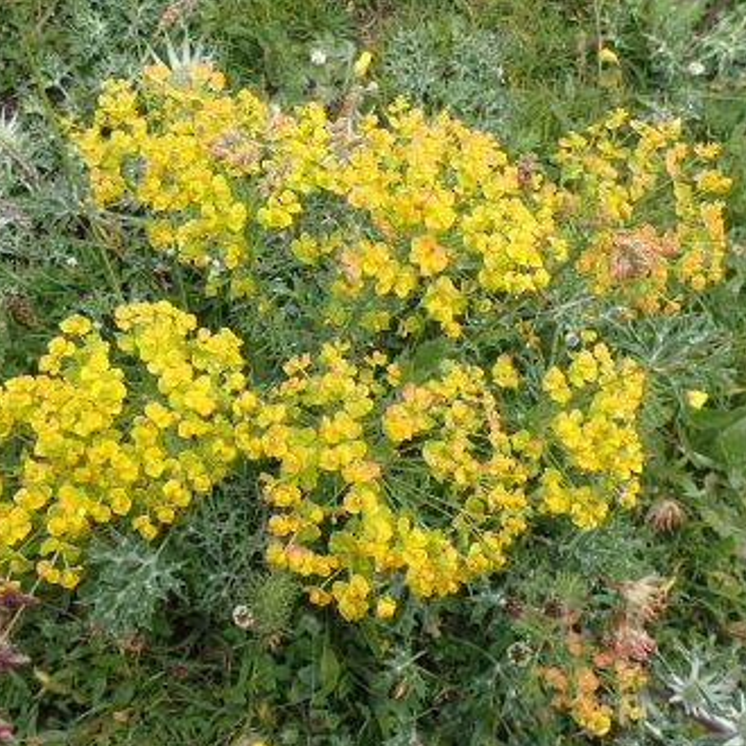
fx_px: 731
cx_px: 332
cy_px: 375
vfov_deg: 54.0
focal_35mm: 30
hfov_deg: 53.9
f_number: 2.8
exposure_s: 1/400
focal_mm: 4.5
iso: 100
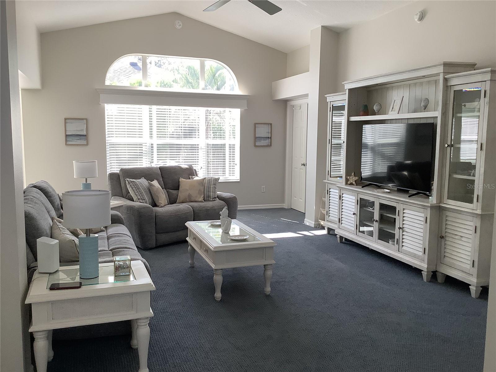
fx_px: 444
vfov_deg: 45.4
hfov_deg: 58.4
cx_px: 248
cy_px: 186
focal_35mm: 31
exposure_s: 1/100
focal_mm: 3.3
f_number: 2.4
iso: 64
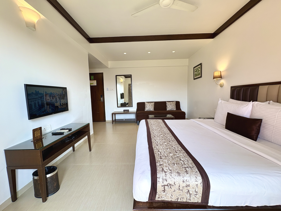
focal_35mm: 14
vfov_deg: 85.7
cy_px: 106
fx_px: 114
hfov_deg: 102.1
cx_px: 140
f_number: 2.2
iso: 50
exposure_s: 1/100
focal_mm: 2.22
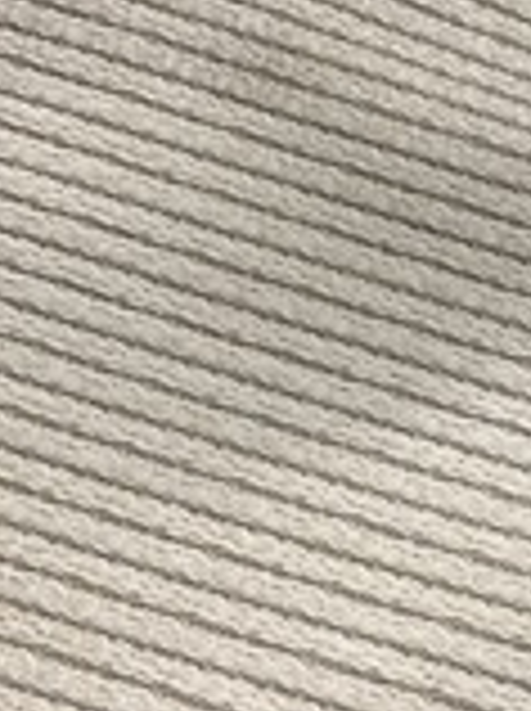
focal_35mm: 83
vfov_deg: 22.0
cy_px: -112
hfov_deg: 17.5
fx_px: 1702
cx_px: 464
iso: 64
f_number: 1.8
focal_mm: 4.25
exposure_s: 1/50
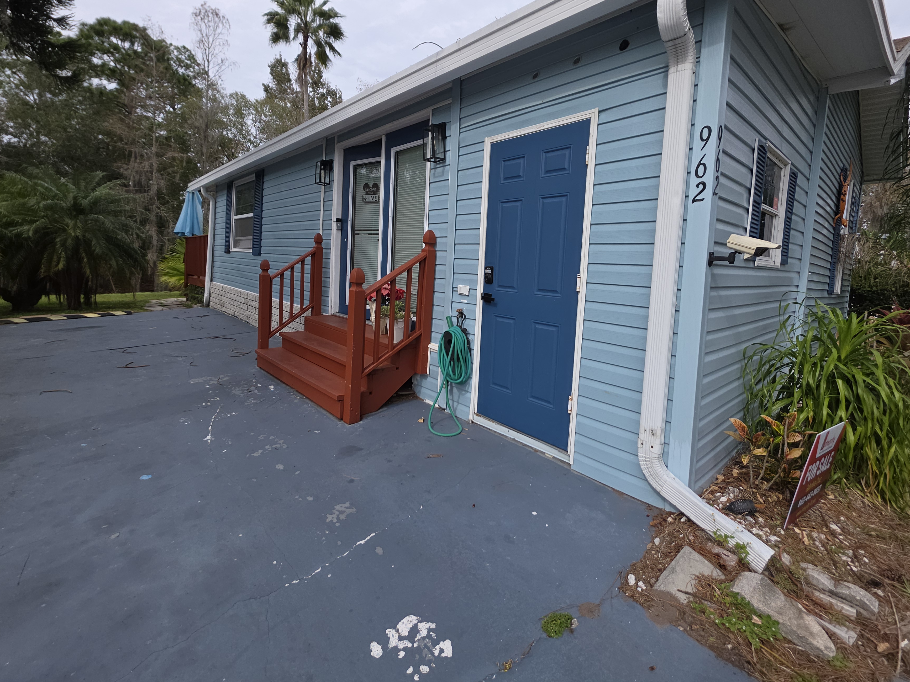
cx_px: 451
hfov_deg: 98.2
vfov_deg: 81.2
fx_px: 394
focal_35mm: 15
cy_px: 291
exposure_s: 1/883
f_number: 1.9
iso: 20
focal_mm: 2.2
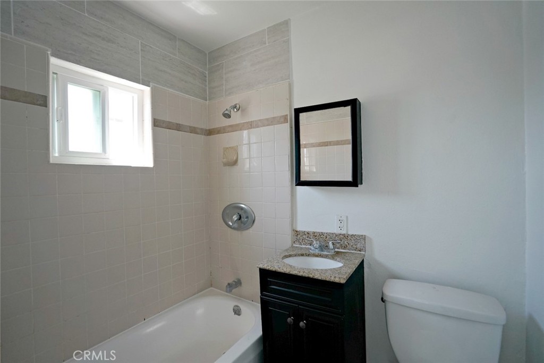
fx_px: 242
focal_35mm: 16
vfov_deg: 73.8
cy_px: 182
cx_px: 272
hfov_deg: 96.7
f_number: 4
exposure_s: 1/160
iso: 640
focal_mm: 16
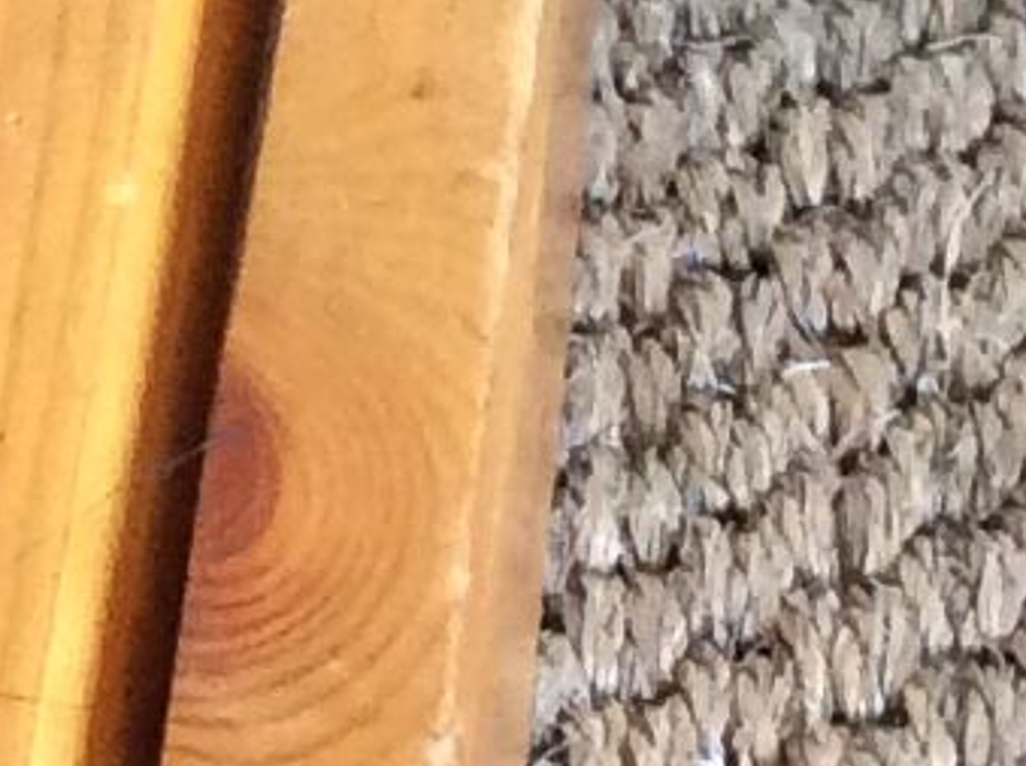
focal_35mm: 245
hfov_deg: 8.0
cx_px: -330
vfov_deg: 6.0
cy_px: 790
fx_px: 7249
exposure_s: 1/25
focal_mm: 3.3
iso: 200
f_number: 2.4
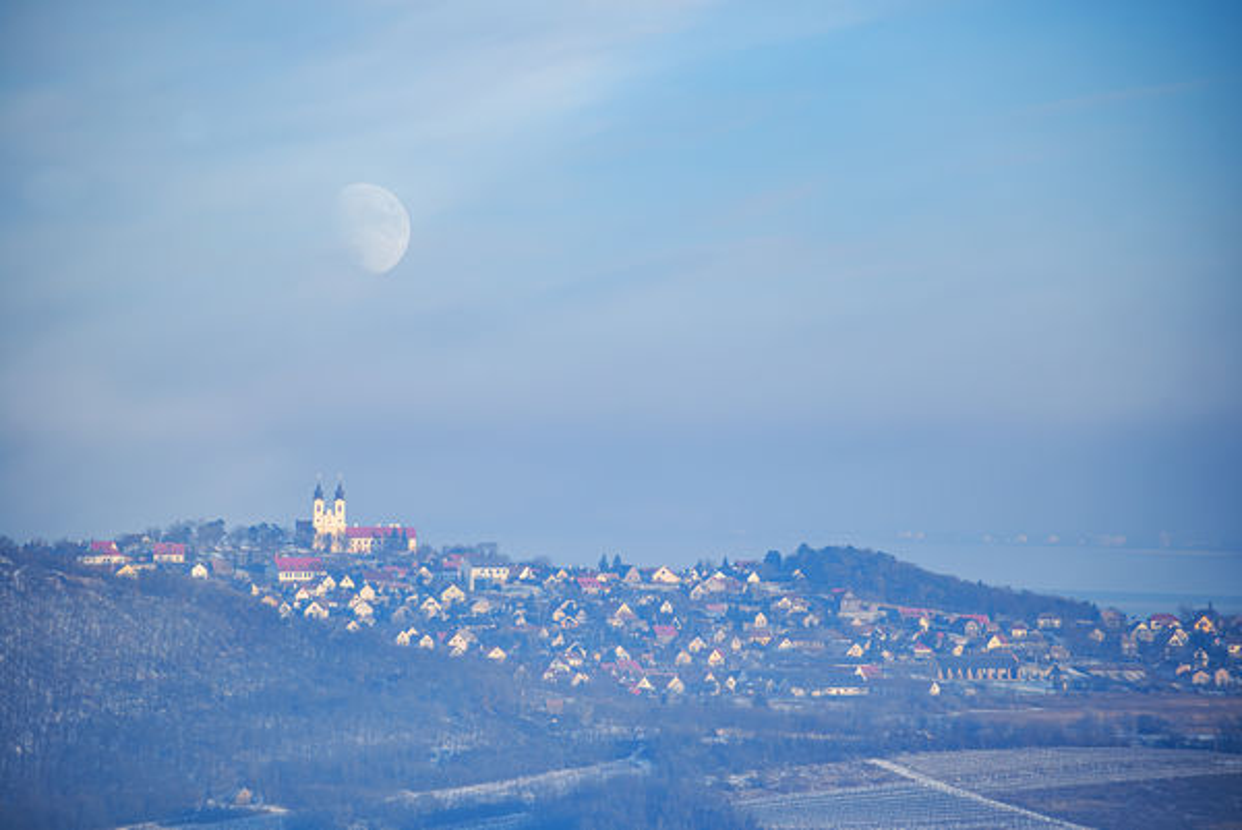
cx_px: 621
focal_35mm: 165
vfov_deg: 8.3
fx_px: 5696
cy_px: 415
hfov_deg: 12.4
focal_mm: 165
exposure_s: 1/1250
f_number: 5.6
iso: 640
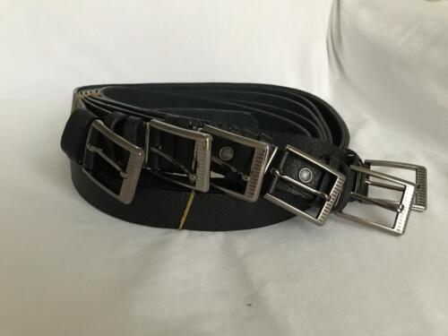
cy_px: 168
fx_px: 362
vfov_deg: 49.7
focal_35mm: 28
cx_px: 224
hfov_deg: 63.4
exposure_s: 1/7
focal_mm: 3.99
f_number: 1.8
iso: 100
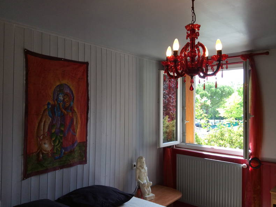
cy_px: 104
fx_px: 263
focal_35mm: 33
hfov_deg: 55.4
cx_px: 138
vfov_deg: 42.9
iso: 32
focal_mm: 3.3
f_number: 2.4
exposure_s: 1/120
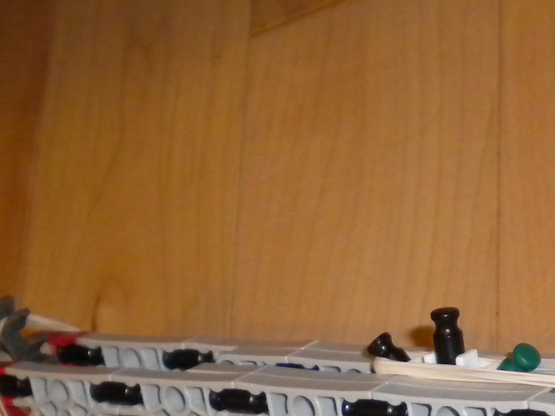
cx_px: 371
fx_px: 1715
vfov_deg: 13.4
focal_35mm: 107
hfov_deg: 18.3
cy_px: 531
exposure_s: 1/30
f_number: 3.5
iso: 400
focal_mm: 7.4
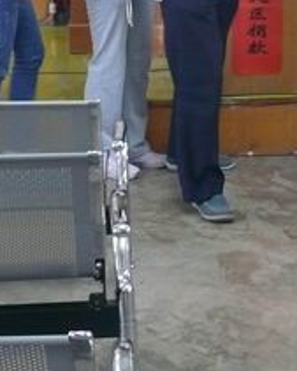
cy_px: 14
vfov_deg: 19.3
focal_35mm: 97
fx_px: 1065
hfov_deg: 15.7
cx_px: 248
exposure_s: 1/25
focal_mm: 7.4
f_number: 2.8
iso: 400
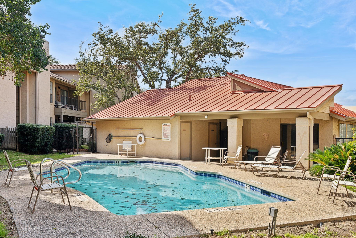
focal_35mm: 35
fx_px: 346
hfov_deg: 54.4
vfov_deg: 37.8
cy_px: 119
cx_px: 178
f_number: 9
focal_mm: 35
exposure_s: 1/200
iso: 320
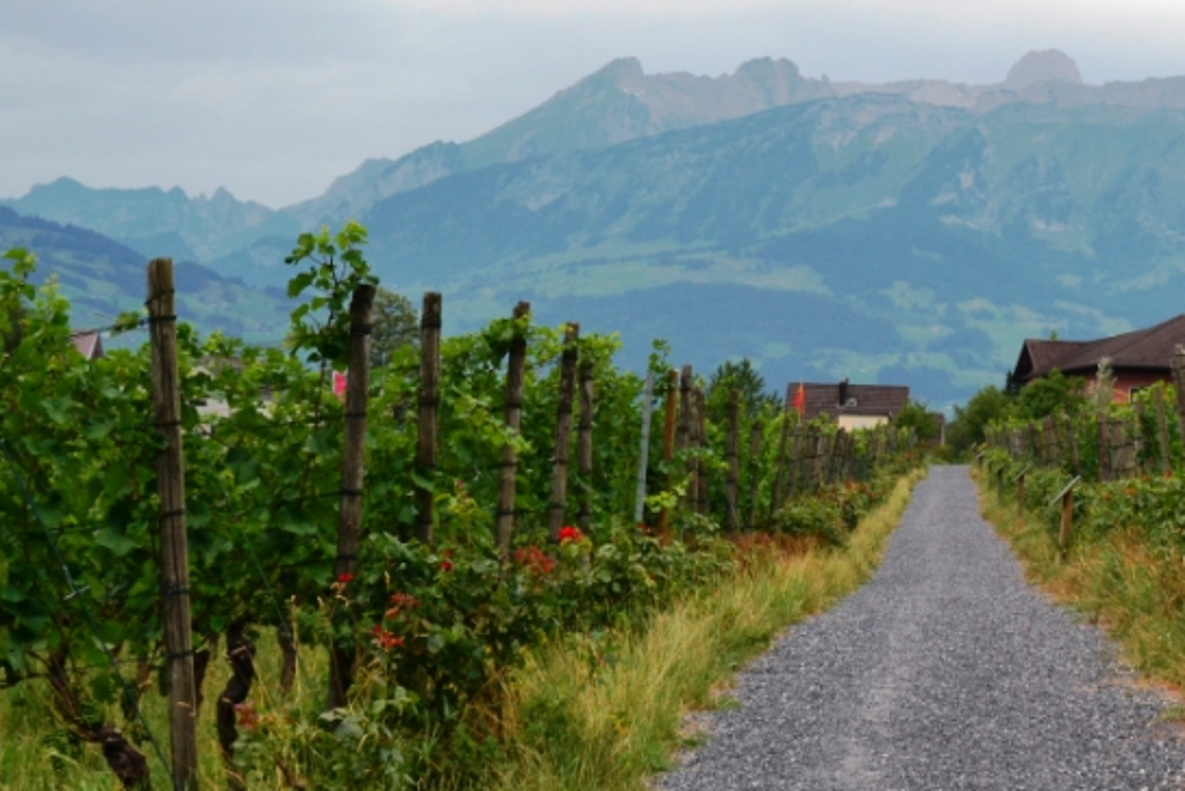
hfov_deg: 18.9
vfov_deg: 12.8
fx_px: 3524
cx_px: 959
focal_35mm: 107
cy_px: 344
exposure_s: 1/320
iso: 400
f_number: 10
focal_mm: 38
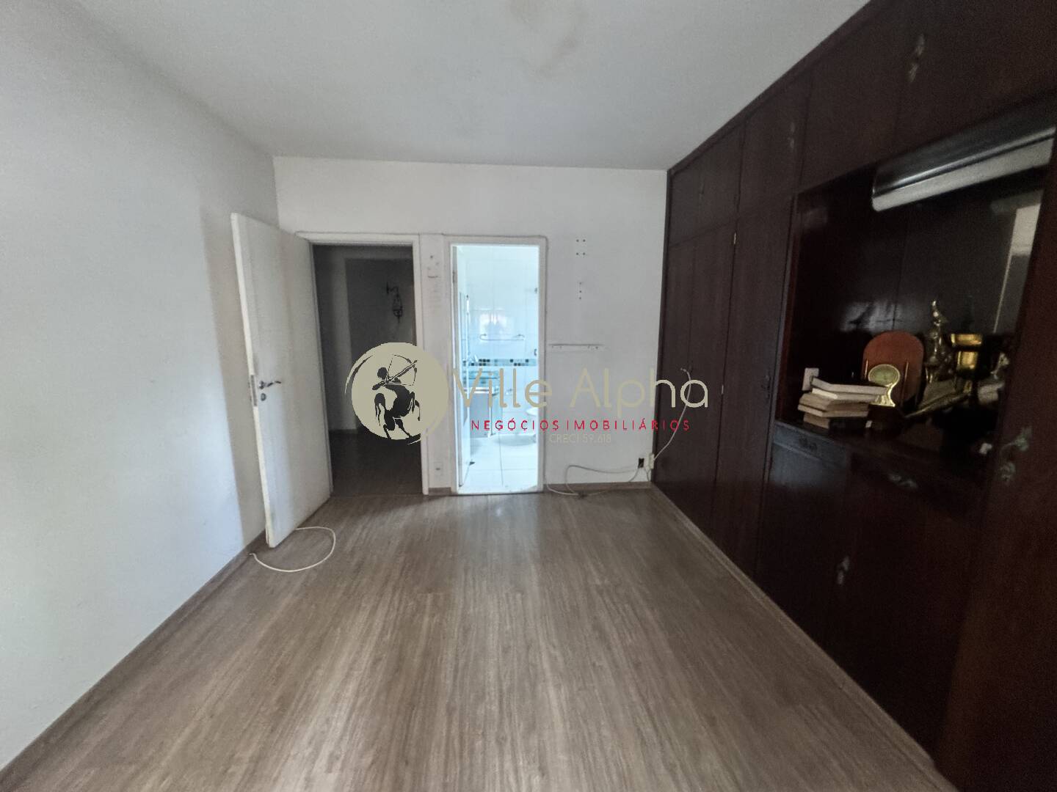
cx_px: 528
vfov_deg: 85.7
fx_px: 427
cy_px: 396
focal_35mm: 14
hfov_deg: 102.1
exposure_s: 1/60
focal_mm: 2.22
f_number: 2.2
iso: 400
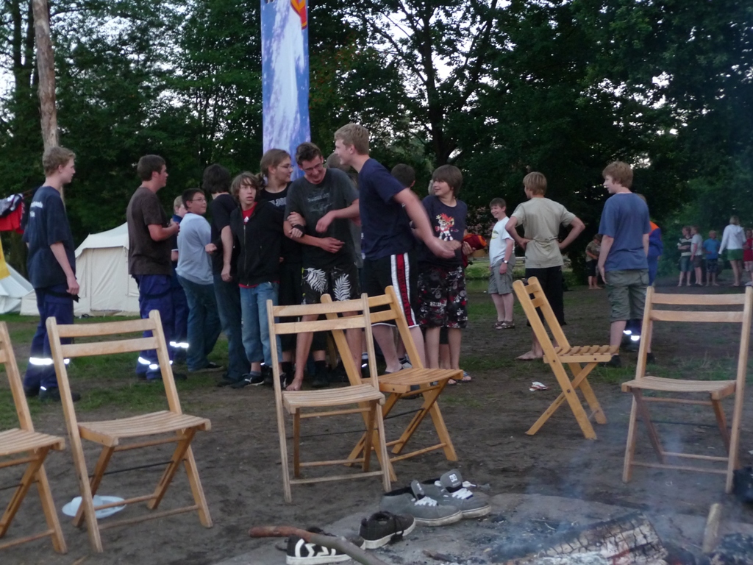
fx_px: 979
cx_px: 376
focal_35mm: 45
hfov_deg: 42.1
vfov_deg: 32.2
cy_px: 282
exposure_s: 1/30
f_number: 4.1
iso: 320
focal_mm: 7.6
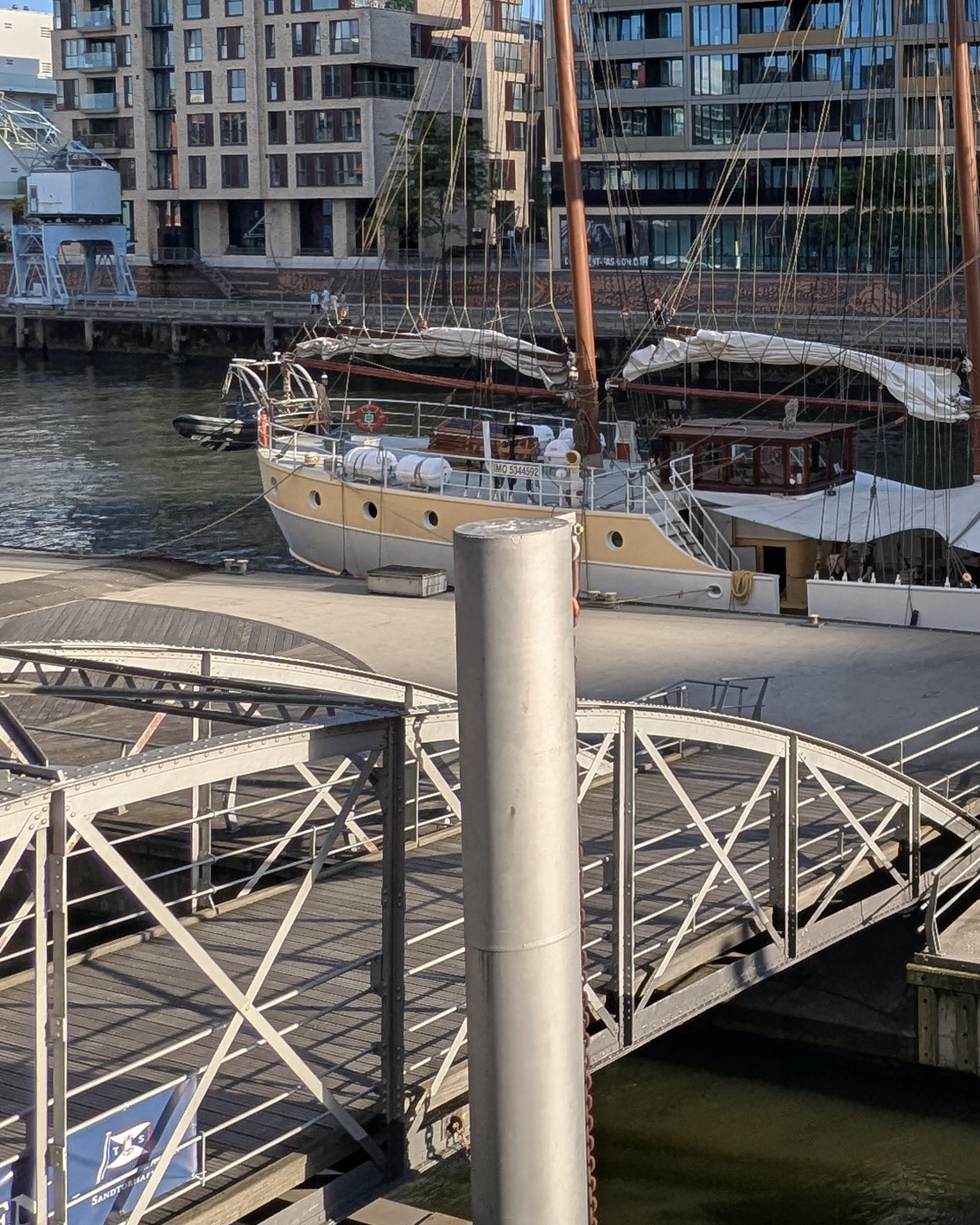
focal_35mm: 45
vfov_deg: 40.1
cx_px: 1139
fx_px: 1632
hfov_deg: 29.3
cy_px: 321
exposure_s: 1/1208
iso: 46
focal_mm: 2.35
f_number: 2.2
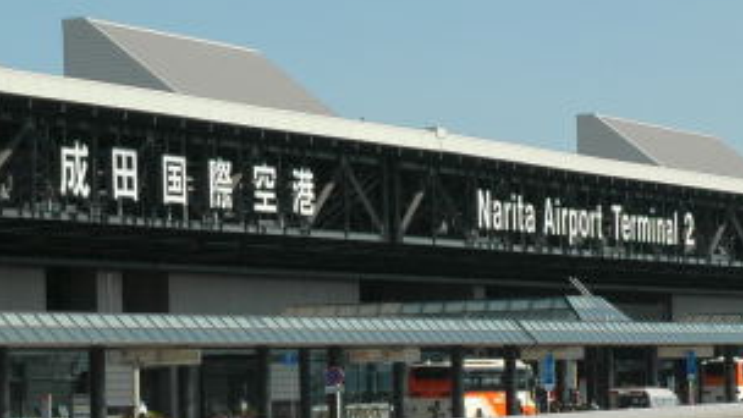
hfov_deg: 11.8
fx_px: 3586
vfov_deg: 6.7
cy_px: 376
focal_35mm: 182
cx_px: 384
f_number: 9
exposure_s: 1/320
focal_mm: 44
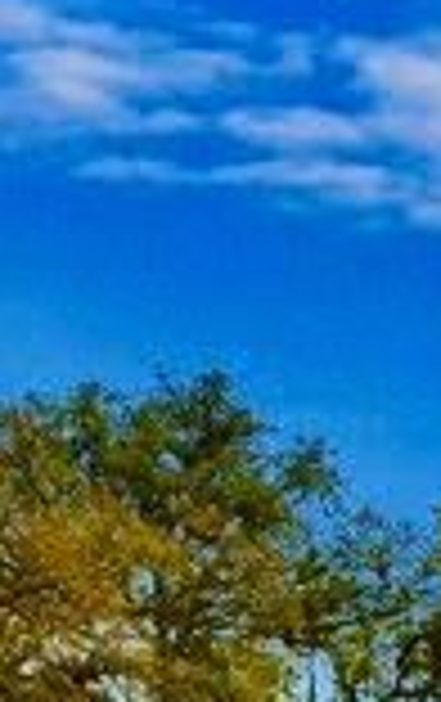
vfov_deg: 17.3
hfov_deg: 11.0
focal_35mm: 100
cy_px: 1228
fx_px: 1916
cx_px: 1076
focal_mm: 10
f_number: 8
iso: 200
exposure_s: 1/1000
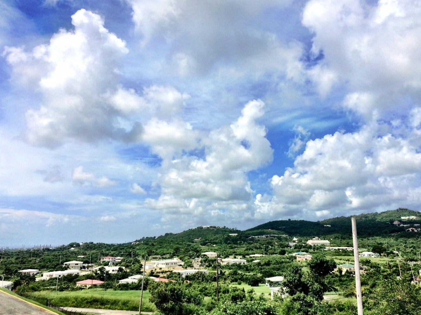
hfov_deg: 56.8
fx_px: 389
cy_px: 156
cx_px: 224
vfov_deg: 44.2
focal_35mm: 32
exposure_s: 1/5882
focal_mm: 4.15
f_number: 2.2
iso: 40
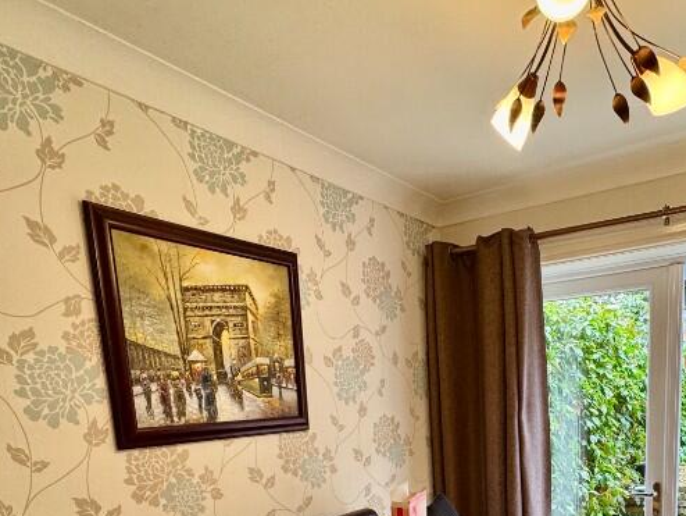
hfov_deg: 60.7
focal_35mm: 29
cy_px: 501
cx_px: 435
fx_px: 575
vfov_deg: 42.5
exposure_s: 1/100
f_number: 2.2
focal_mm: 2.22
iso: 125
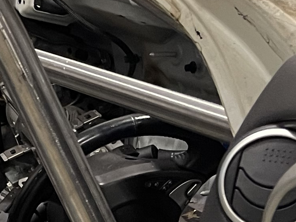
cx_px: -271
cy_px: 253
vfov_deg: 10.7
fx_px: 1163
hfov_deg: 12.9
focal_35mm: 136
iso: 320
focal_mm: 5.1
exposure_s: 1/60
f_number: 1.6
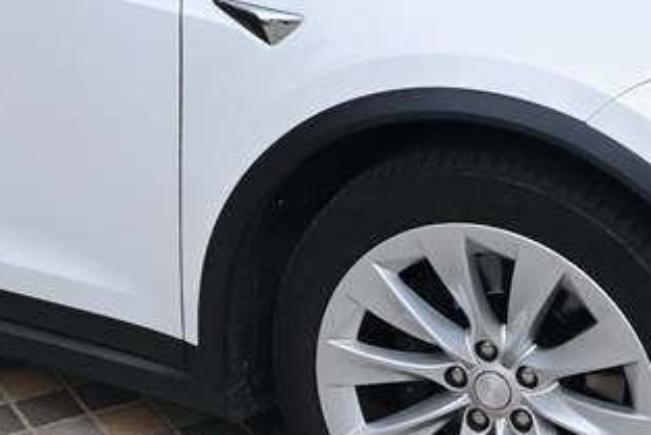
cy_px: -200
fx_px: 1664
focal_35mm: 92
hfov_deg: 22.1
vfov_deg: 14.0
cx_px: 237
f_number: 10
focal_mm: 24
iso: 250
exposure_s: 1/200
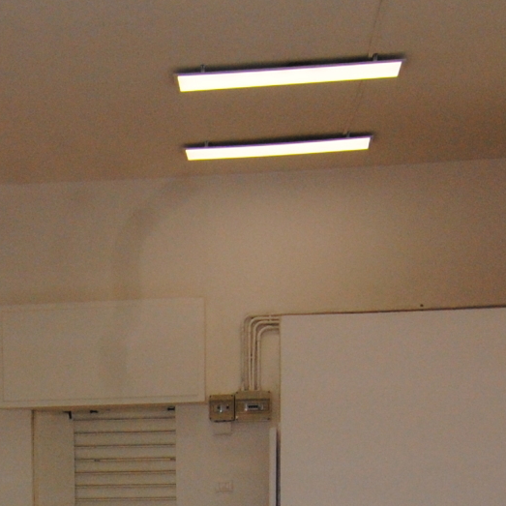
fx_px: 1240
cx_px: 63
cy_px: 684
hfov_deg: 22.6
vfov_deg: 20.7
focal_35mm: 75
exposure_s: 1/200
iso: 400
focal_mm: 12
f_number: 8
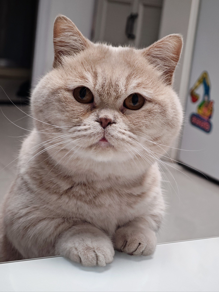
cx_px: 110
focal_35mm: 75
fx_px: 633
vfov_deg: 26.0
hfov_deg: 19.6
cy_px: 146
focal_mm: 10.1
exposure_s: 1/100
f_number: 2
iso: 800
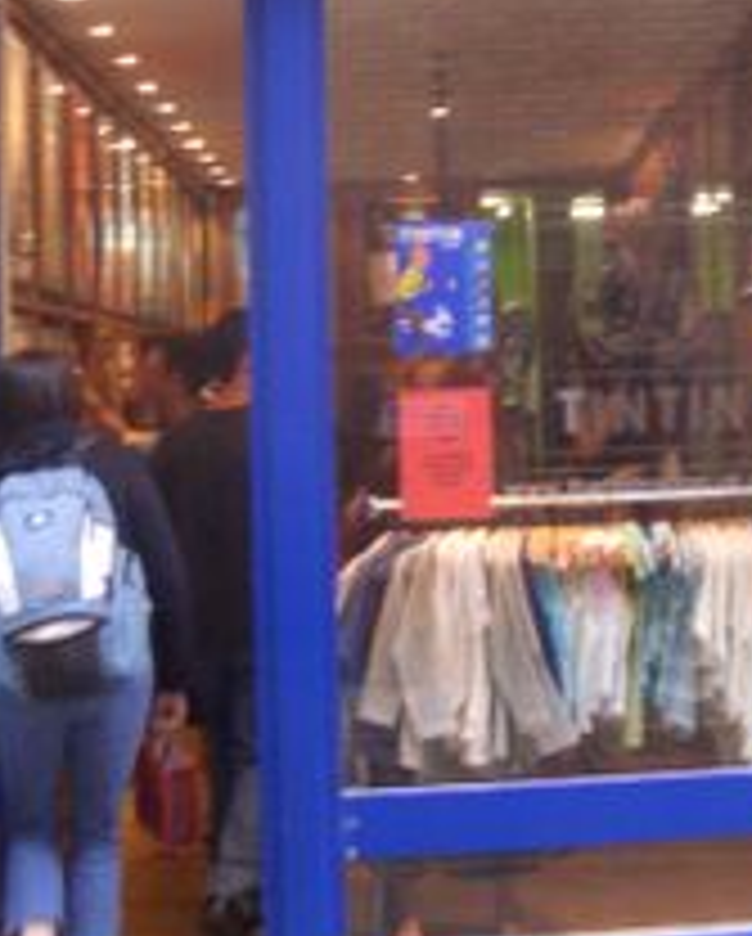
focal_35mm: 81
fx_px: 2249
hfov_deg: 18.9
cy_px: 266
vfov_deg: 23.4
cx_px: 549
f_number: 4
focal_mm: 4.8
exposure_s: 1/30
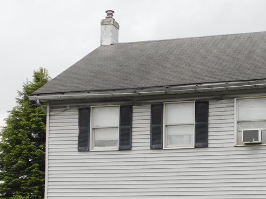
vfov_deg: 19.2
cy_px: 187
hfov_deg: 25.7
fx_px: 576
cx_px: 198
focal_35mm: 75
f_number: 3.5
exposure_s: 1/1250
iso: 125
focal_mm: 6.3
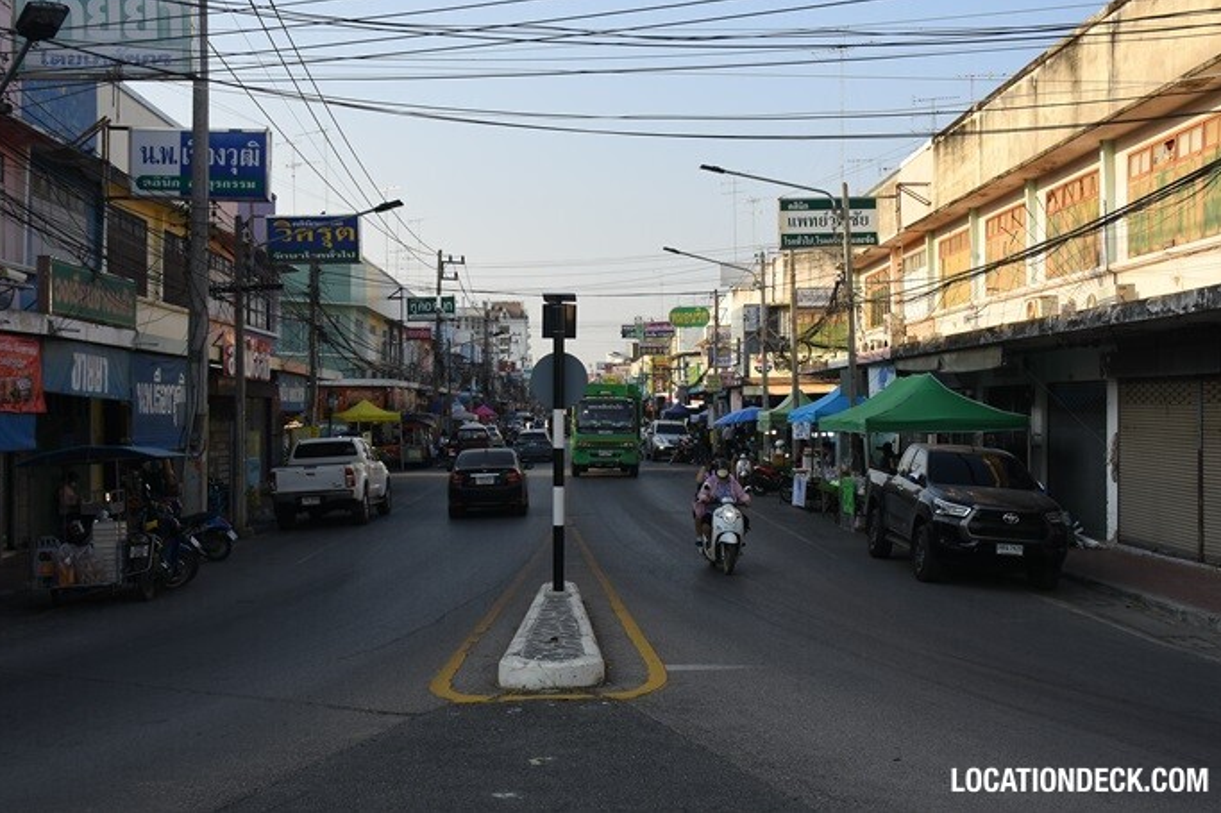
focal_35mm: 42
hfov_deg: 46.9
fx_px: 1408
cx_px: 606
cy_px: 398
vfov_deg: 32.2
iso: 100
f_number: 6.3
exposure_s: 1/320
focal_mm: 27
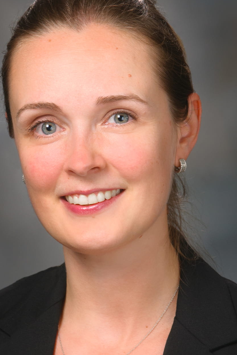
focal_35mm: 228
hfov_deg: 6.0
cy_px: 212
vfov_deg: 9.0
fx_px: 2249
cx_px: 98
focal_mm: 105
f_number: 6.3
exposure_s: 1/100
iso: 200
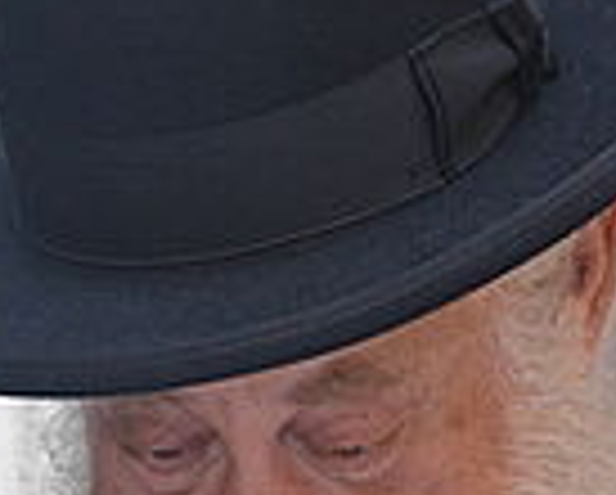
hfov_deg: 5.0
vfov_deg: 4.0
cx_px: -63
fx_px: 6993
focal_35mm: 383
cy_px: 601
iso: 2500
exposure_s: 1/100
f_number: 5
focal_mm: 70
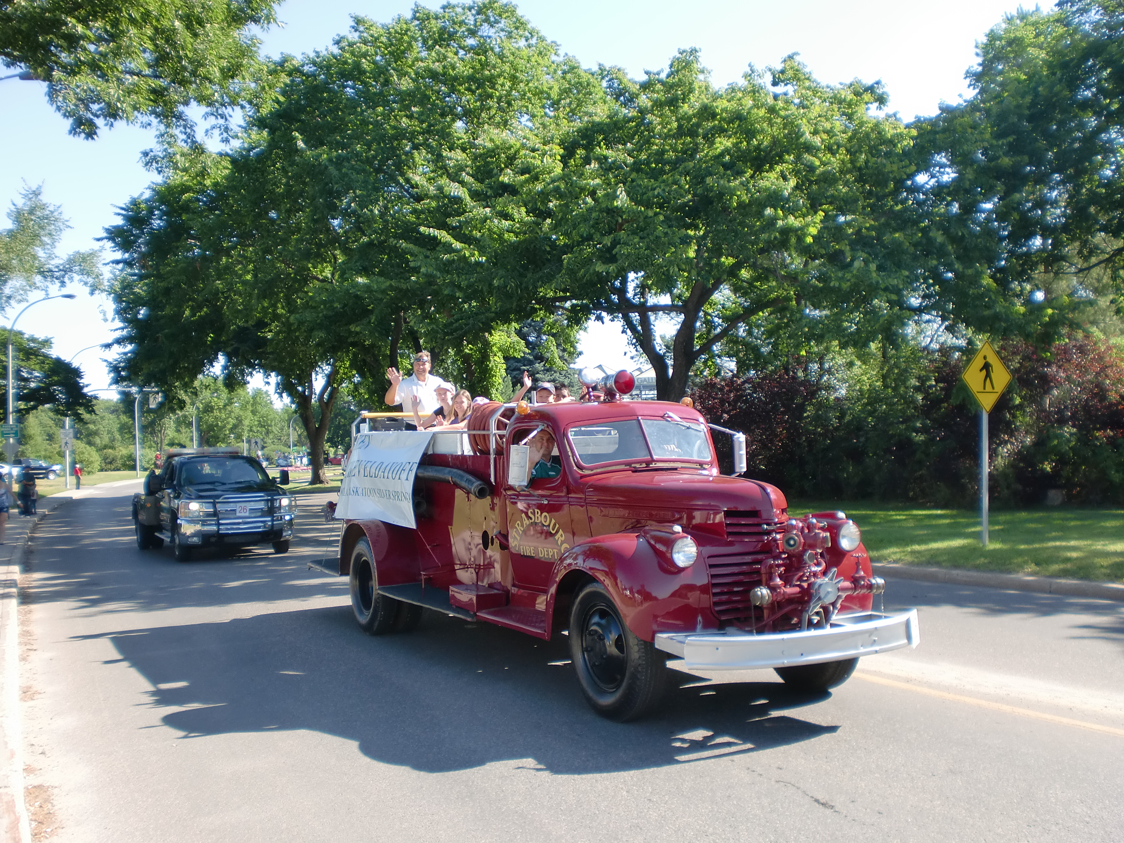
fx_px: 1136
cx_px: 562
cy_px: 422
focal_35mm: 35
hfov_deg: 52.6
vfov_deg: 40.7
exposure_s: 1/320
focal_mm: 6.3
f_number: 3.1
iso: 64
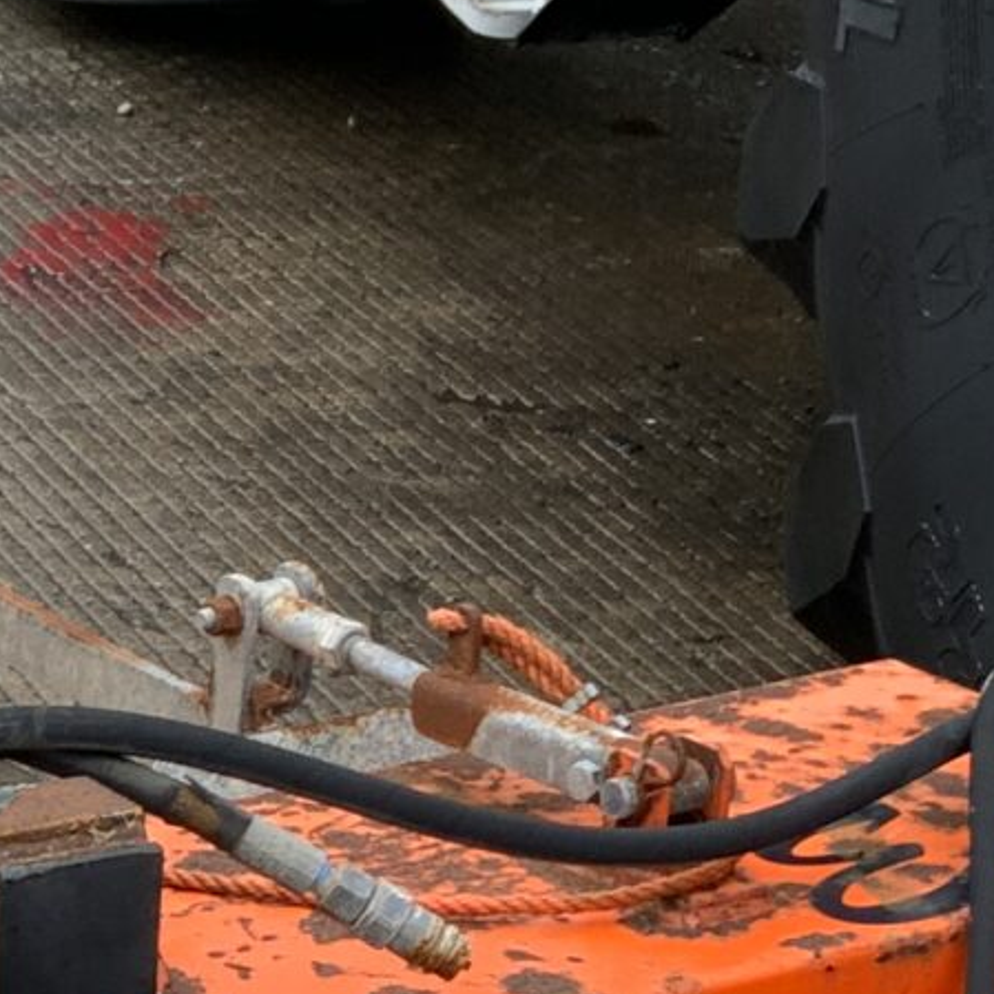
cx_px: -538
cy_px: 1240
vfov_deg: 11.7
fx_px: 4743
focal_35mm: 146
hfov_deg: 11.4
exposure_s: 1/122
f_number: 1.8
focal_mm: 3
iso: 16
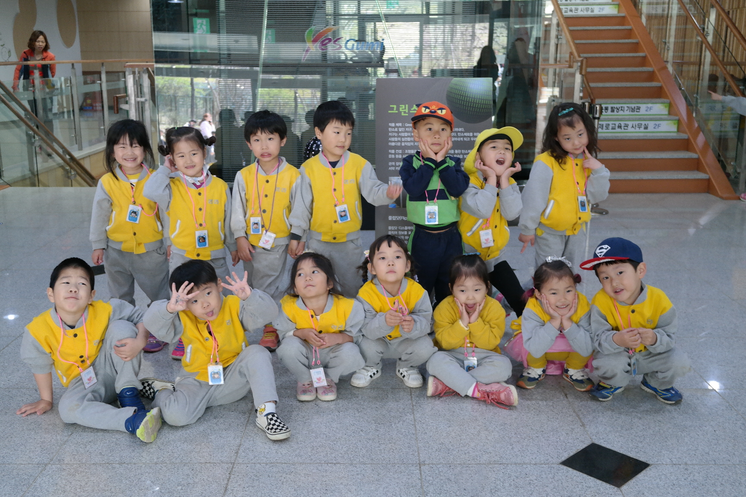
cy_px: 248
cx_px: 373
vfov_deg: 36.9
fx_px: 746
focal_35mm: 36
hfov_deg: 53.1
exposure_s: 1/50
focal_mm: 24
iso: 800
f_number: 4
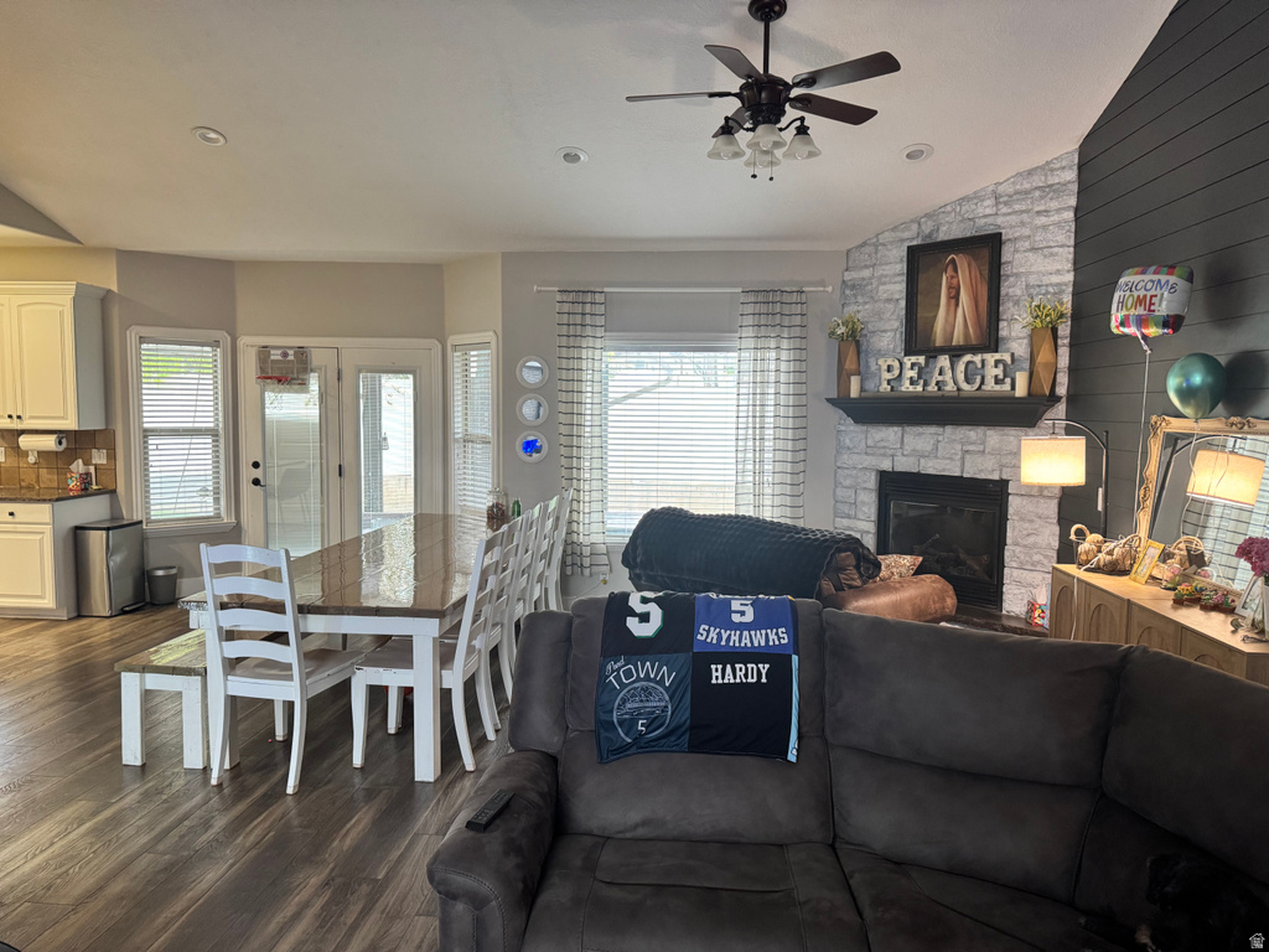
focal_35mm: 24
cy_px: 476
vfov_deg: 56.8
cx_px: 634
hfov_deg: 71.6
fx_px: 880
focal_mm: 6.76
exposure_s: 1/60
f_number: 1.78
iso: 400
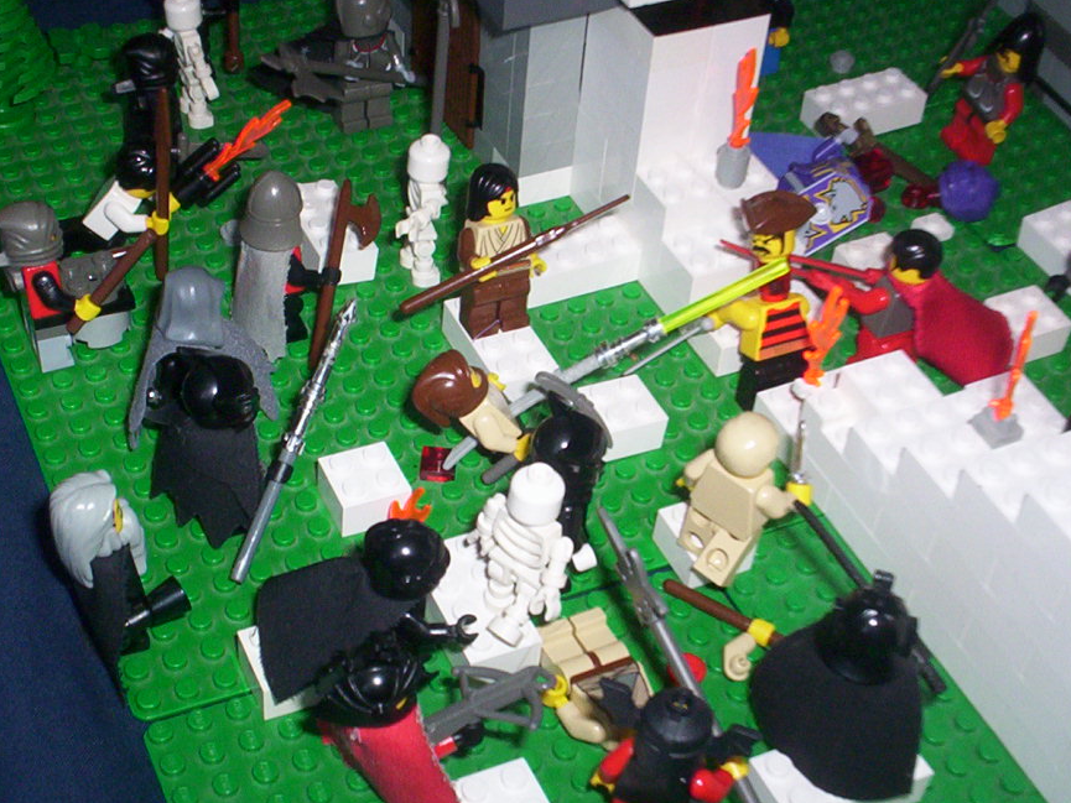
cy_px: 474
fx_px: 1609
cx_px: 469
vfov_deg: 28.0
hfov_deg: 36.8
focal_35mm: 52
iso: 140
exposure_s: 1/60
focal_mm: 4.99
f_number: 4.5
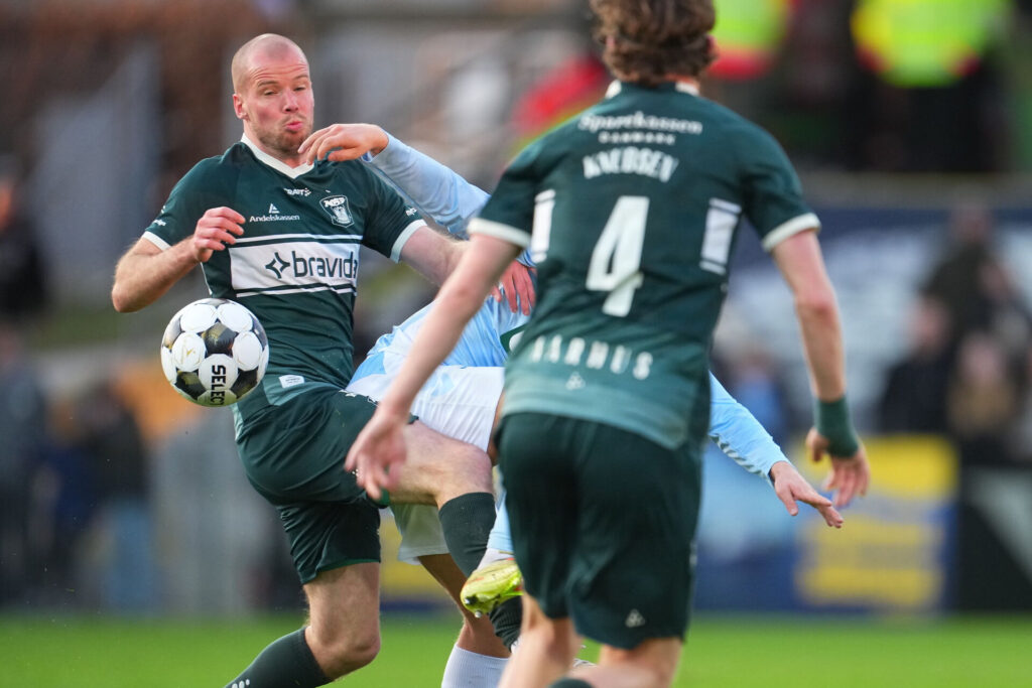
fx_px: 16054
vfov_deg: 2.5
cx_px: 516
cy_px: 344
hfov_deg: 3.7
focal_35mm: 560
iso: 2500
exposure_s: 1/1250
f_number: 4
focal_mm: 560
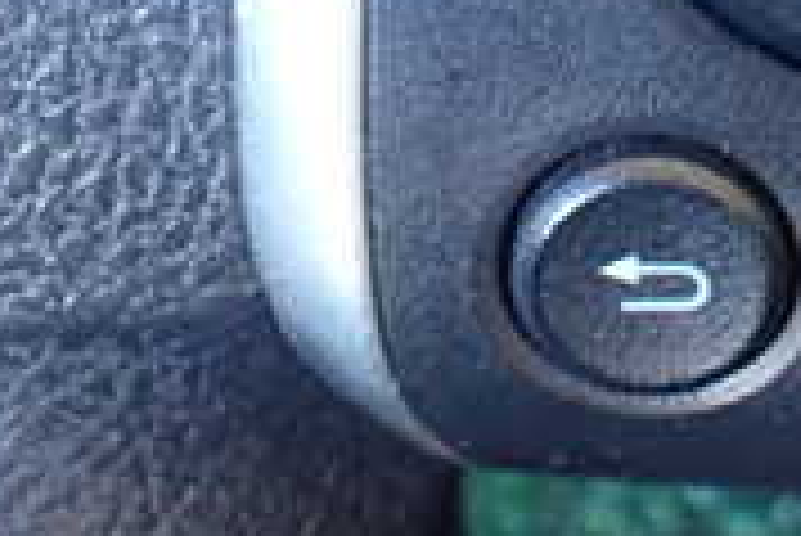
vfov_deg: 12.6
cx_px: 999
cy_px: -203
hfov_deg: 18.3
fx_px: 2338
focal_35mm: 105
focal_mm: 5.4
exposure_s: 1/30
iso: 800
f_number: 2.3
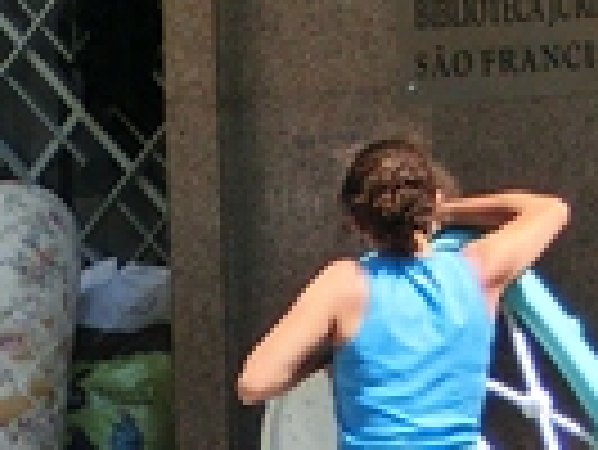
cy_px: 796
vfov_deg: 2.5
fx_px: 10305
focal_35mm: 596
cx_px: -468
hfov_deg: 3.3
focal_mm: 21.94
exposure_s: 1/400
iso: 100
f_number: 5.7
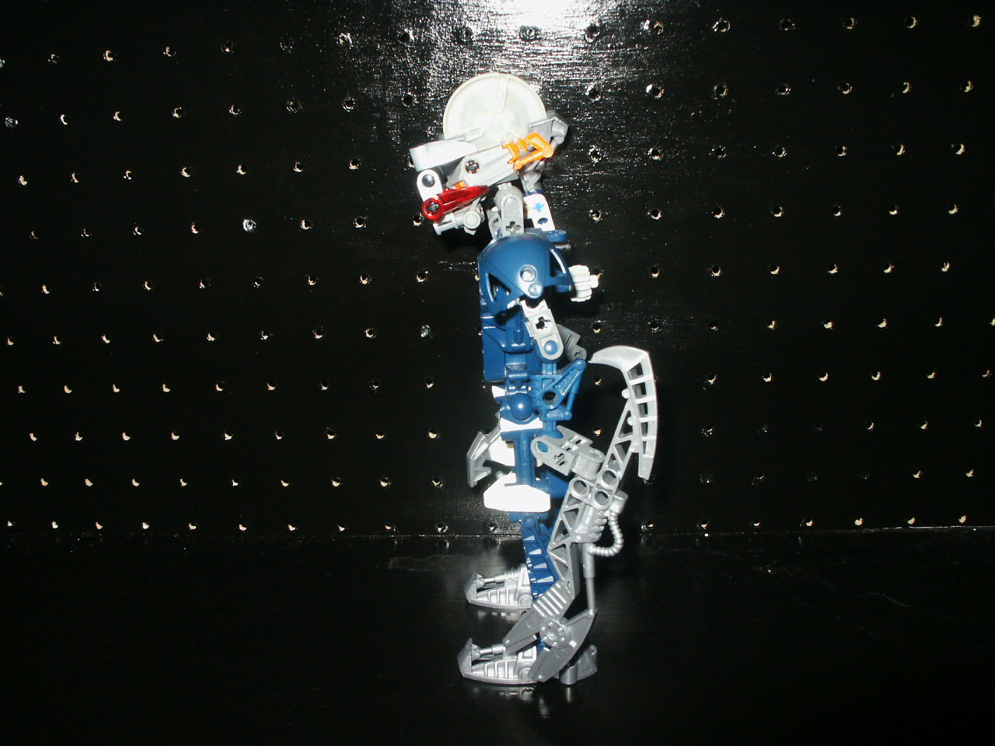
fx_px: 1006
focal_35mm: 35
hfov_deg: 52.6
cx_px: 498
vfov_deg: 40.7
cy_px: 373
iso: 200
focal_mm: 7.19
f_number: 6.7
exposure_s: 1/45
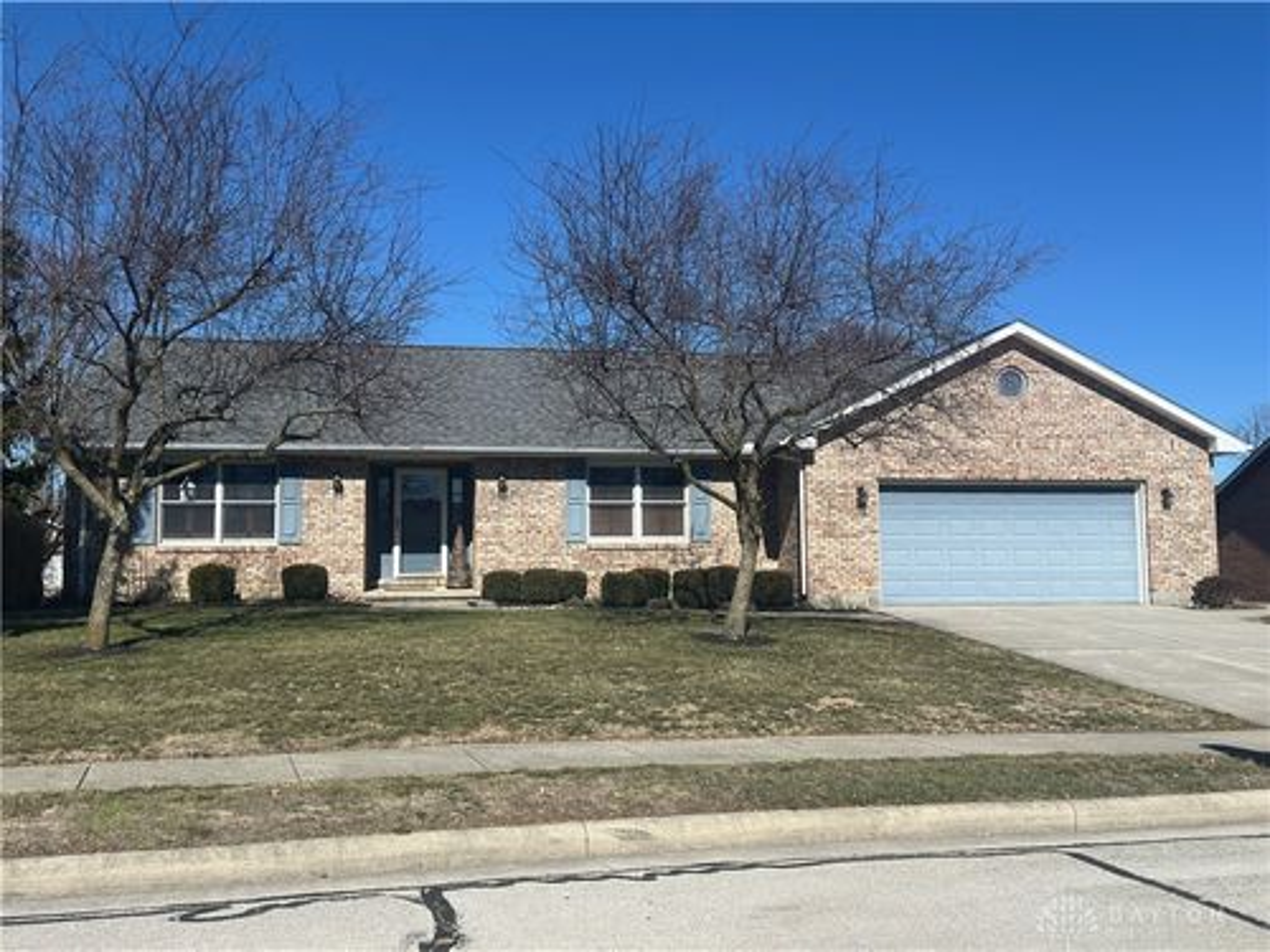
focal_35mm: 35
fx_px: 1284
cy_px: 476
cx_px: 635
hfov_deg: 52.6
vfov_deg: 40.7
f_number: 1.78
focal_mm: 6.86
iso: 100
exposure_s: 1/7937
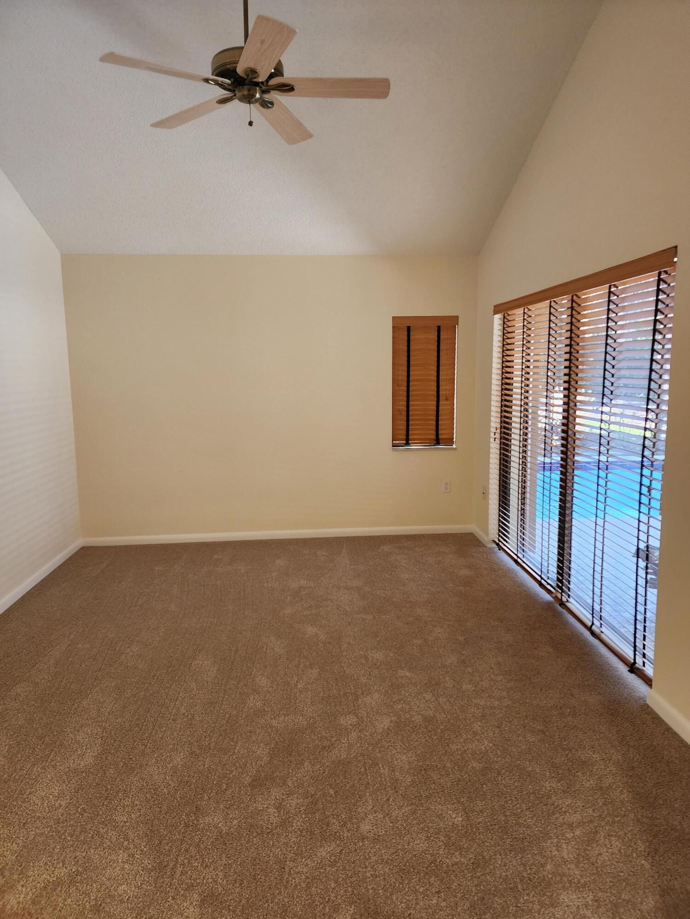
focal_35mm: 23
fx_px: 611
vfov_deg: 73.9
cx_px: 345
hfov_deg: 58.9
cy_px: 460
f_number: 1.8
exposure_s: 1/120
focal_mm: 6.4
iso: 400
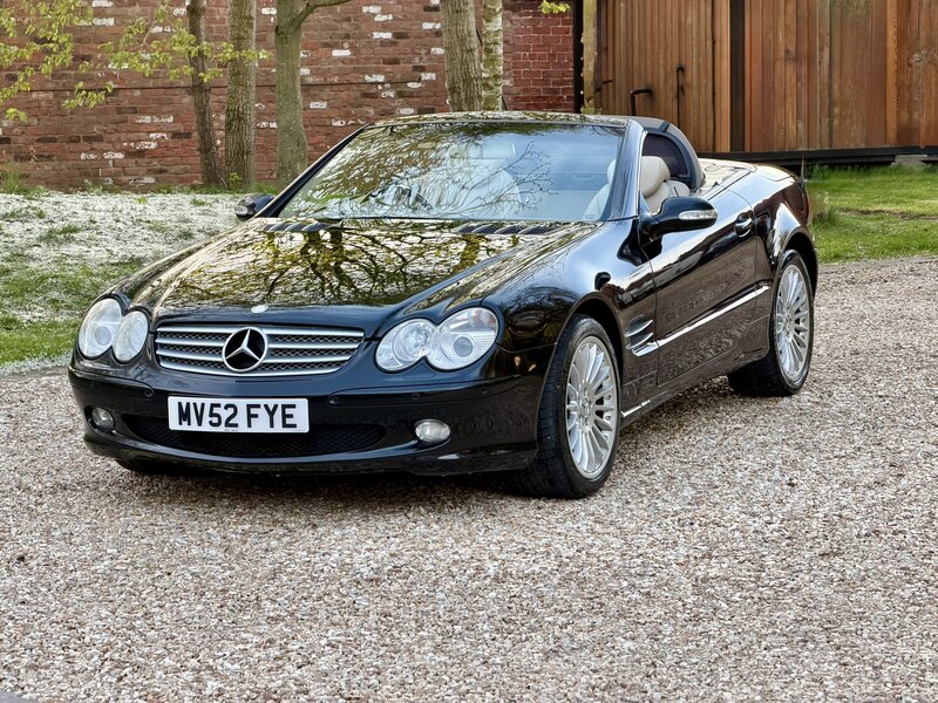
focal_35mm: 100
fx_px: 2710
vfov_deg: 14.8
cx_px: 469
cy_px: 352
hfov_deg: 19.6
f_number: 2.8
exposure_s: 1/121
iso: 80
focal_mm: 16.89
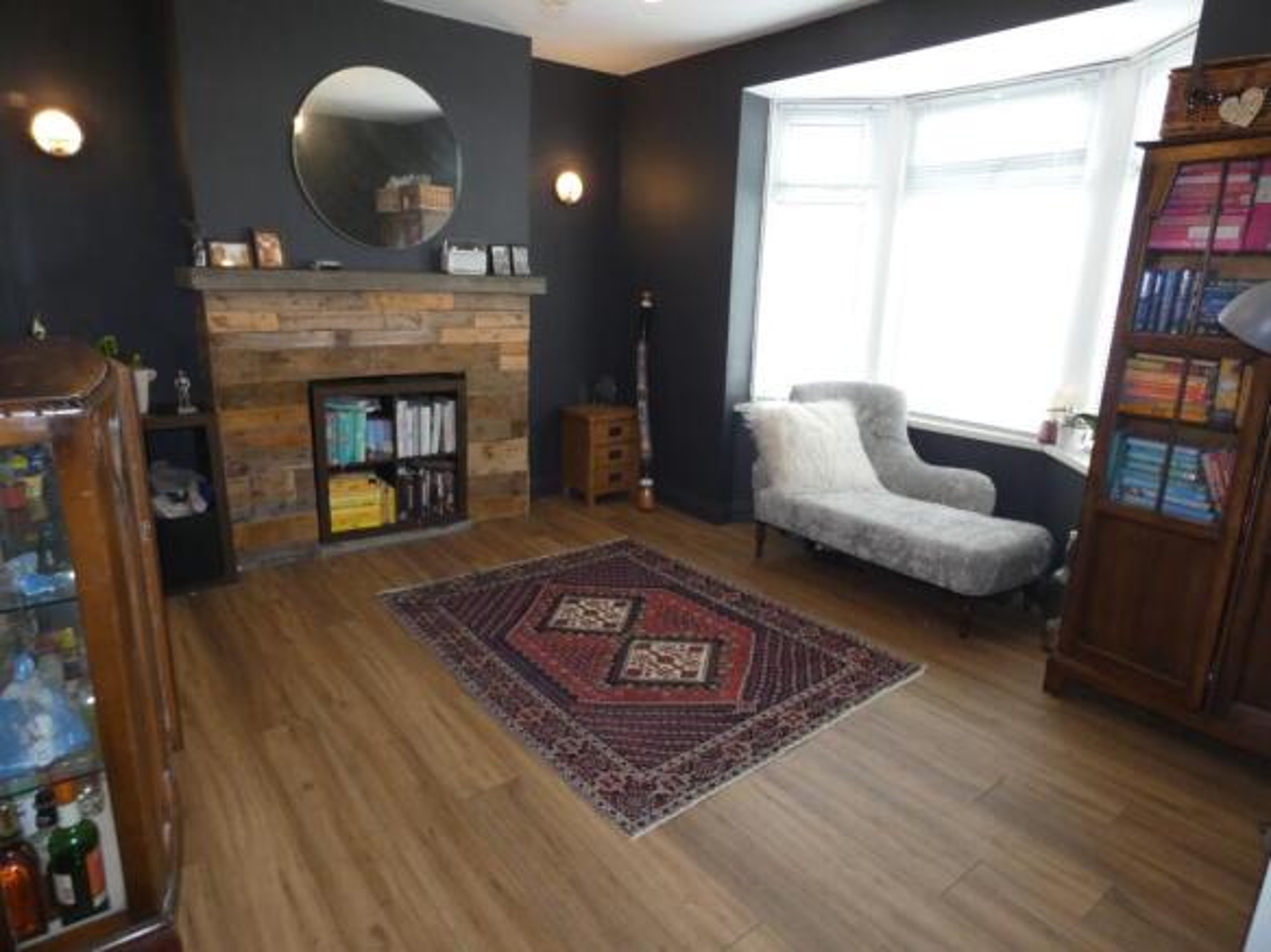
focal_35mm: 20
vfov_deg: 66.0
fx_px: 734
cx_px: 636
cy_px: 476
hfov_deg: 81.8
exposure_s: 1/60
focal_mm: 3.6
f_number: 2.8
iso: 320
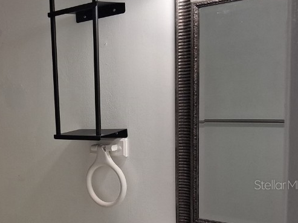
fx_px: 465
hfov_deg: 32.7
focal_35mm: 54
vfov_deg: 26.4
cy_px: 184
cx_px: 2
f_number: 1.8
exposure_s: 1/120
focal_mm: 3.98
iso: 200
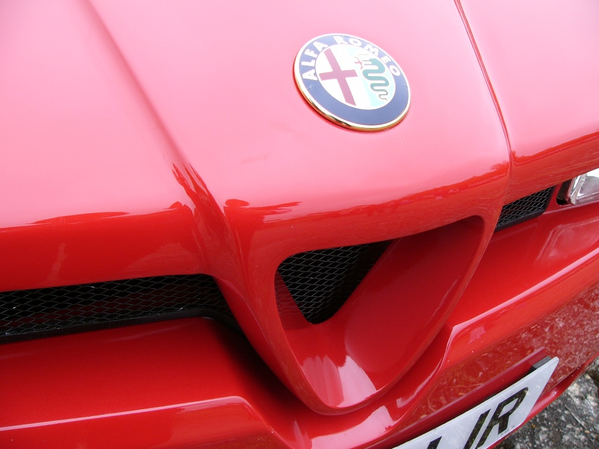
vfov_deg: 38.7
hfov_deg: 50.1
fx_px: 640
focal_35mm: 37
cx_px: 300
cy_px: 224
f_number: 2.8
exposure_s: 1/100
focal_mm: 6.1
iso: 50
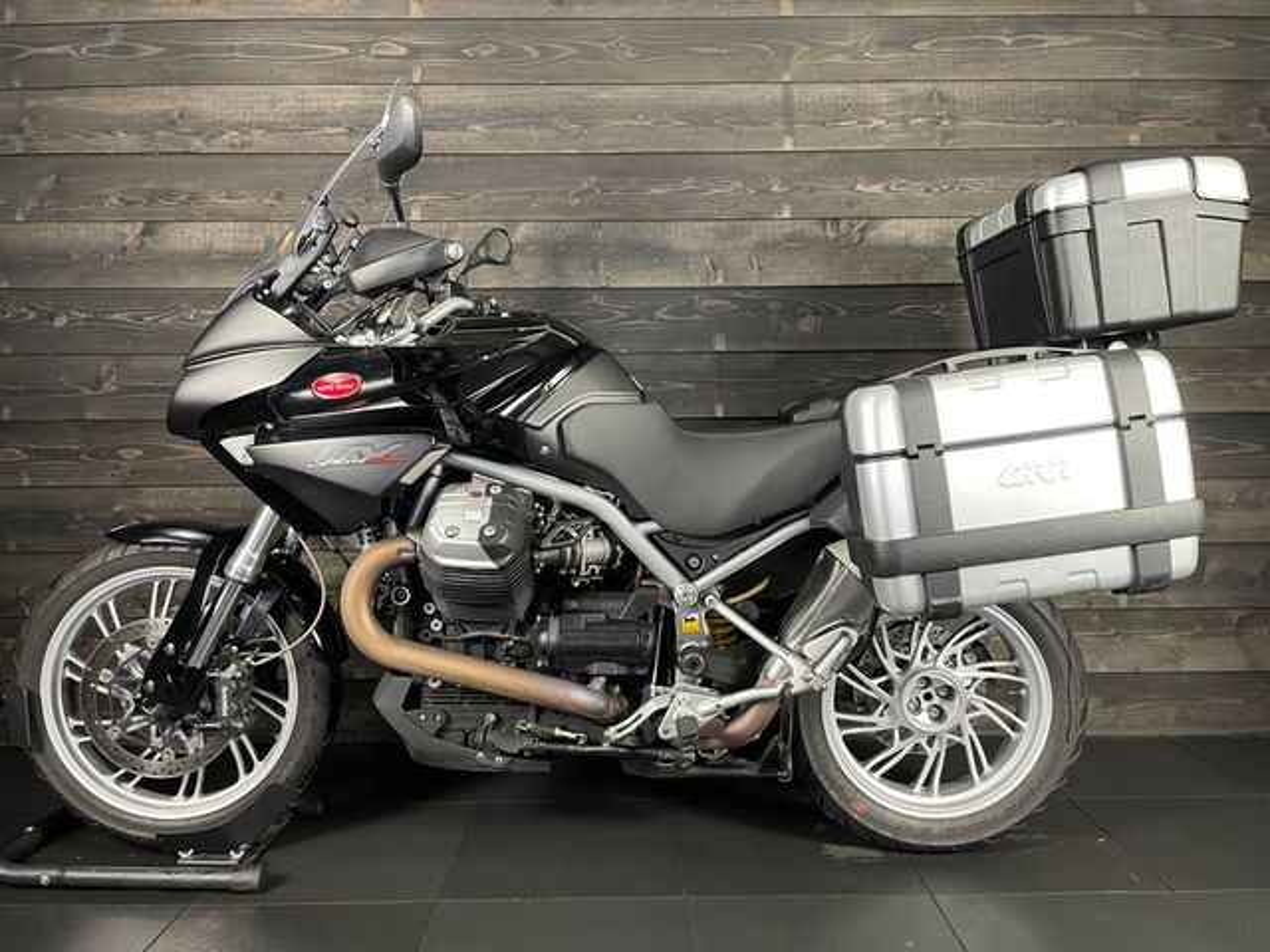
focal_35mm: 26
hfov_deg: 67.3
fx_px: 954
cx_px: 635
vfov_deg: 53.1
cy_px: 476
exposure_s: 1/50
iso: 400
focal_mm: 4.2
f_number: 1.6
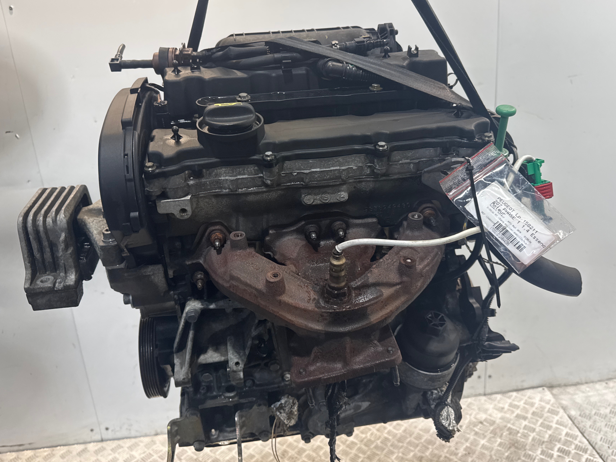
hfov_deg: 63.4
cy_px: 197
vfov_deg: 49.6
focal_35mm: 28
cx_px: 309
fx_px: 498
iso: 100
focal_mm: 6.76
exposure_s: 1/100
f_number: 1.78
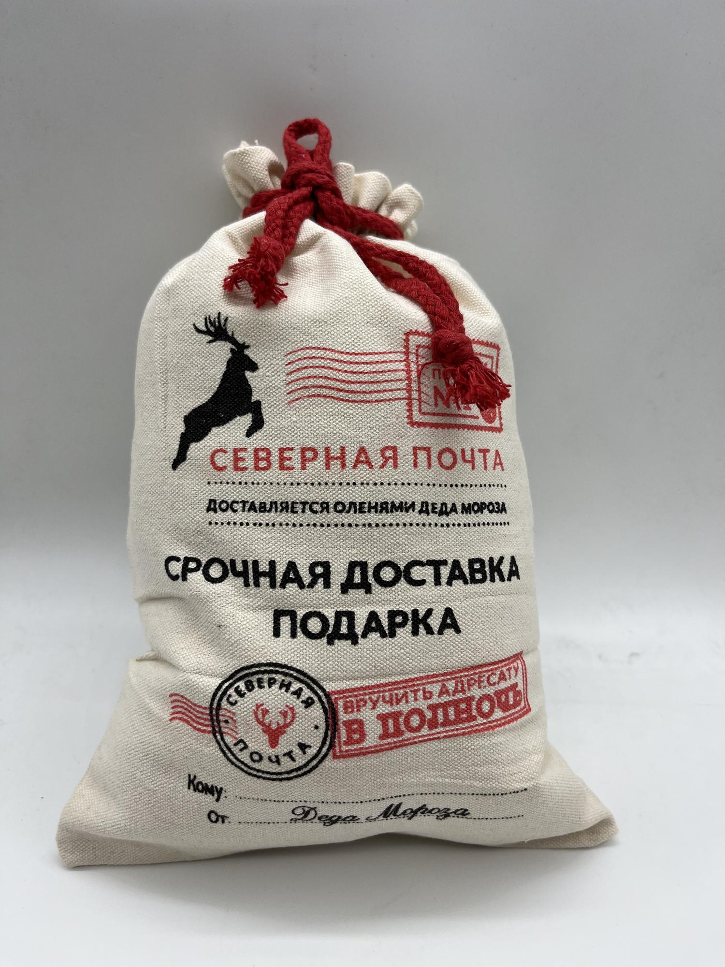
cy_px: 484
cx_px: 362
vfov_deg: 67.3
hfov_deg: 53.1
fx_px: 726
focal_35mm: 26
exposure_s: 1/558
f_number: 1.6
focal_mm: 5.1
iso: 50
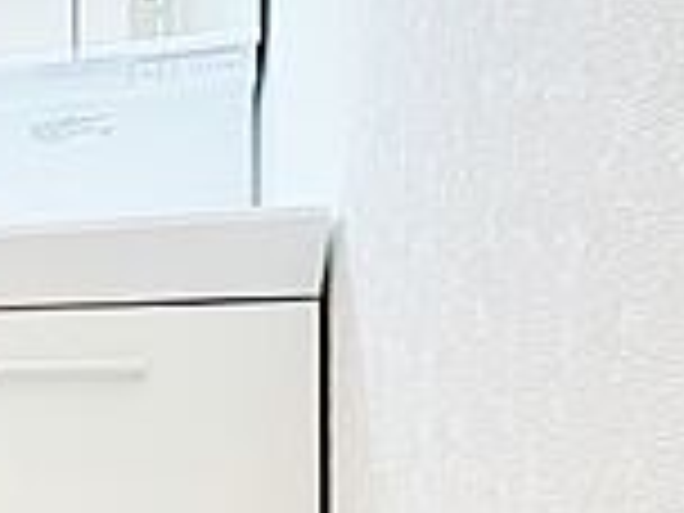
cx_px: -396
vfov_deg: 25.2
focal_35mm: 57
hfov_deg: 24.4
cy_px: 423
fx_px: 1126
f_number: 2.2
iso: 200
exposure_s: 1/50
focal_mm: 2.22
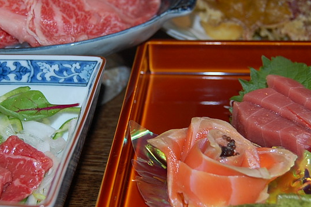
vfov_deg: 21.2
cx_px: 135
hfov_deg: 31.4
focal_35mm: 64
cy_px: 101
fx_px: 552
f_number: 4
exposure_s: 1/60
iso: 320
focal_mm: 24
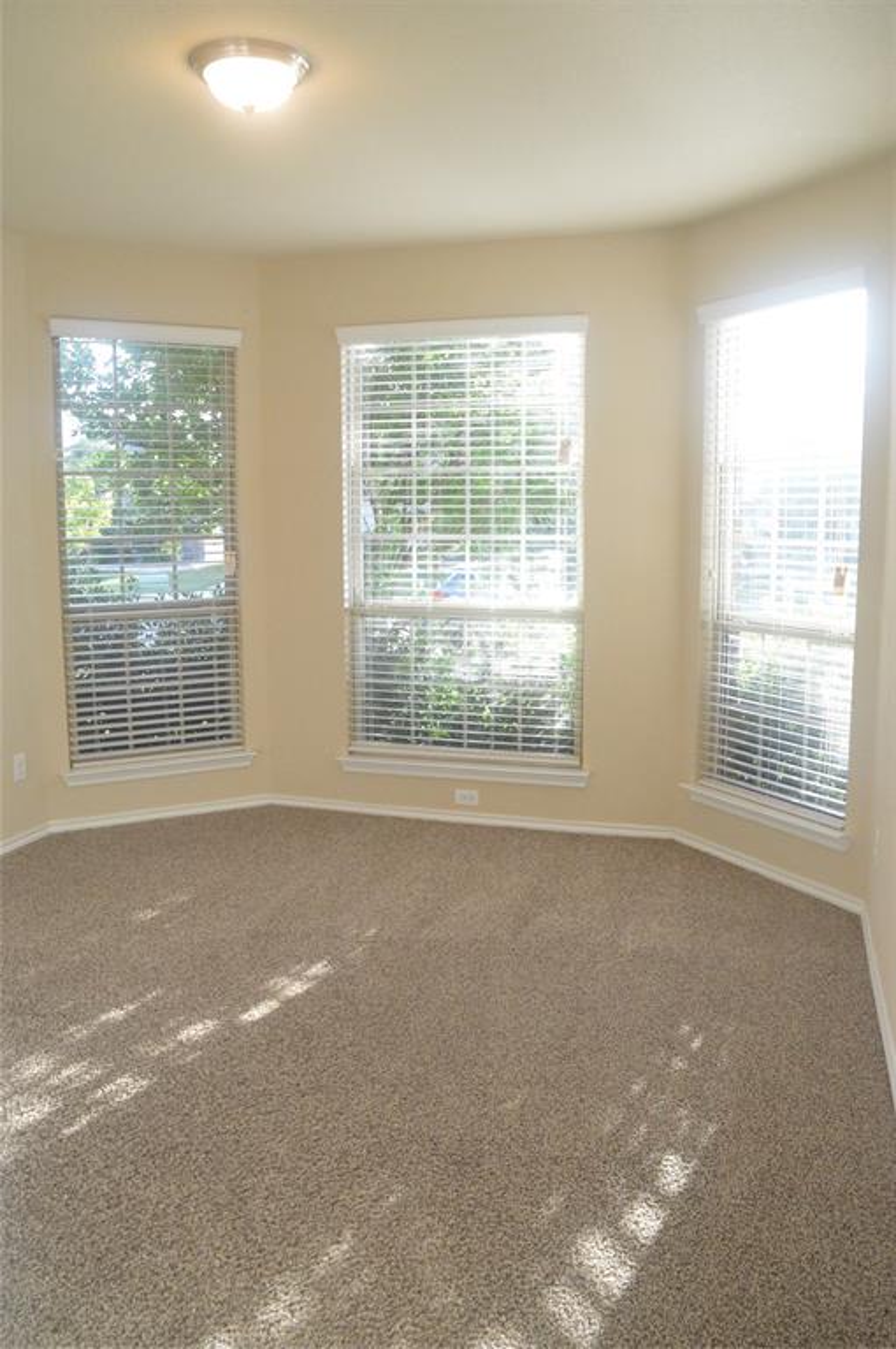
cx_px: 448
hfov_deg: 47.9
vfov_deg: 67.4
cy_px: 674
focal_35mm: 27
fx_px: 1010
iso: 3200
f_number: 8
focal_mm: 18
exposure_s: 1/250
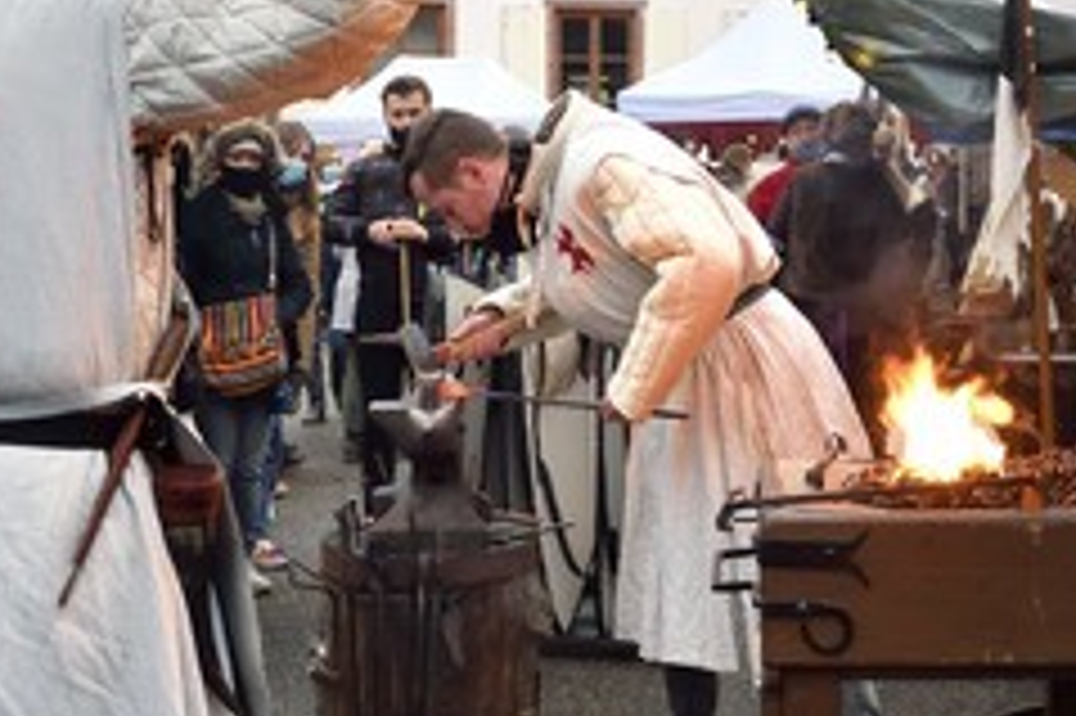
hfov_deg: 38.7
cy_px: 257
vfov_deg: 26.3
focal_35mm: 51
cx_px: 662
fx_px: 1523
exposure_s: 1/60
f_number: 8
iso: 1600
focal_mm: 29
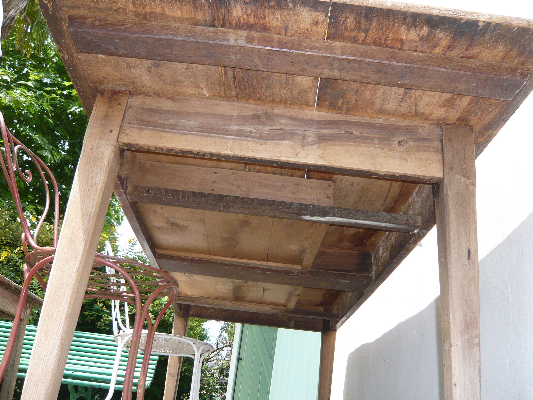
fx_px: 493
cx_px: 267
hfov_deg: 56.8
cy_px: 224
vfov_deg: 44.1
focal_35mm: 32
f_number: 2.8
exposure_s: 1/500
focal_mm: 4.6
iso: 100
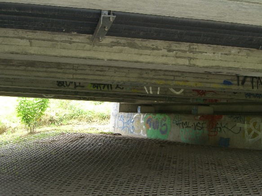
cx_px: 131
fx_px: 431
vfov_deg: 25.7
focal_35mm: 57
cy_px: 98
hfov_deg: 33.8
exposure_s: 1/60
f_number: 3.6
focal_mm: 11.8
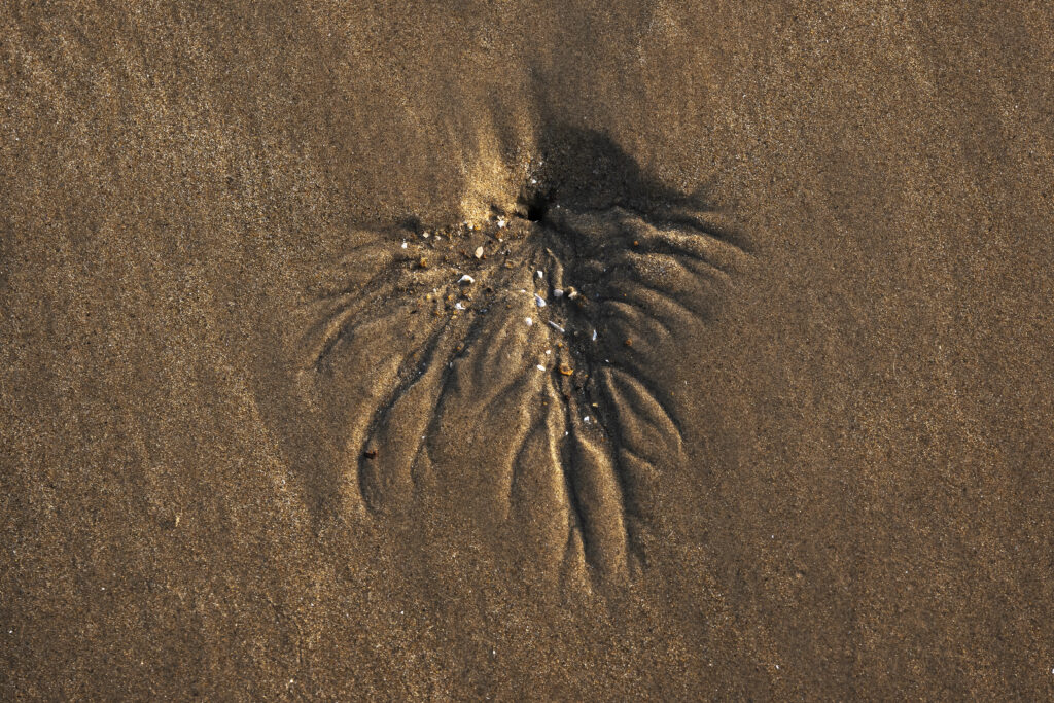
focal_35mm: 75
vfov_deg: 18.2
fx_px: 2196
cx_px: 527
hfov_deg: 27.0
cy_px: 352
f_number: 10
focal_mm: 50
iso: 400
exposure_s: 1/200
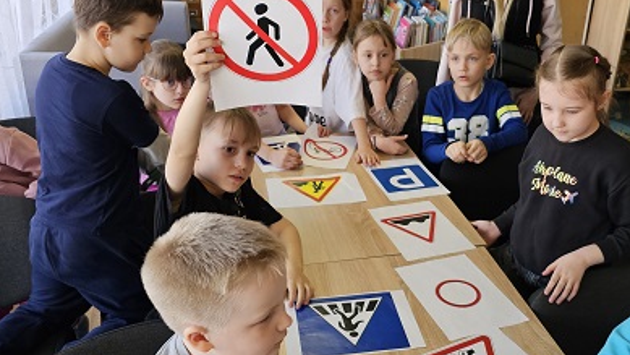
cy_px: 187
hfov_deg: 53.5
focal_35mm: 37
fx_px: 618
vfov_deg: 32.0
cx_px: 386
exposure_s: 1/190
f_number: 1.7
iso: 160
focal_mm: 6.3
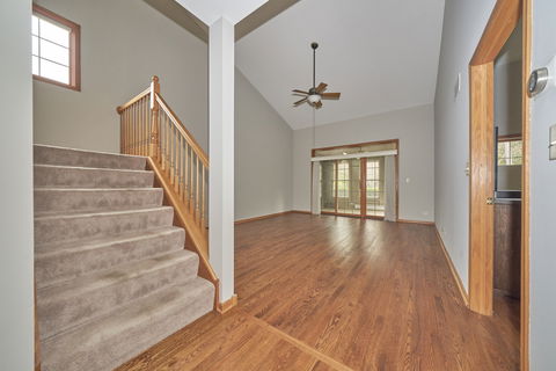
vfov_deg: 90.0
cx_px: 278
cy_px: 186
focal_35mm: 12
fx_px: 185
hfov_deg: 112.6
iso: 800
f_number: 7.1
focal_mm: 12
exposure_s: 1/80
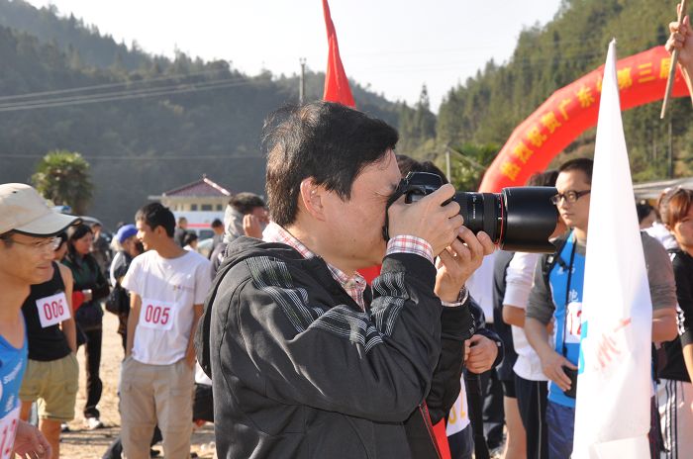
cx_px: 346
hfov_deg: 23.4
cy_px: 230
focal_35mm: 87
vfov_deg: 15.6
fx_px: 1672
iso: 320
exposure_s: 1/200
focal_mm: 58
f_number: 10
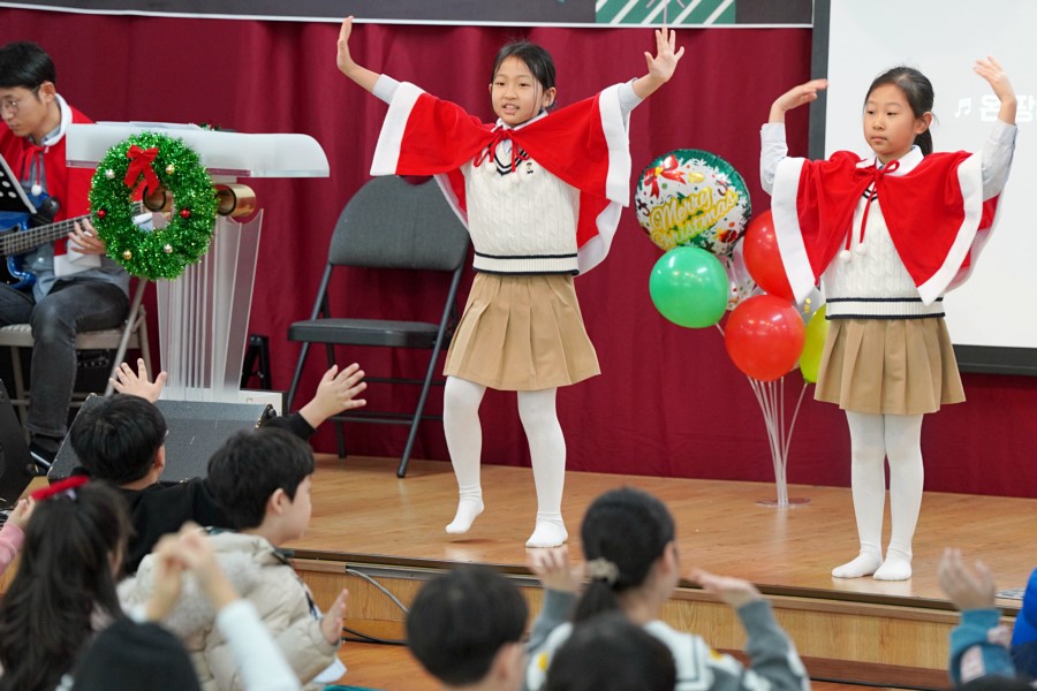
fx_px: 5127
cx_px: 518
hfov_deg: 11.5
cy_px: 346
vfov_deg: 7.7
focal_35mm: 178
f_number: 4
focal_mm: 178
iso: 2500
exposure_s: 1/200
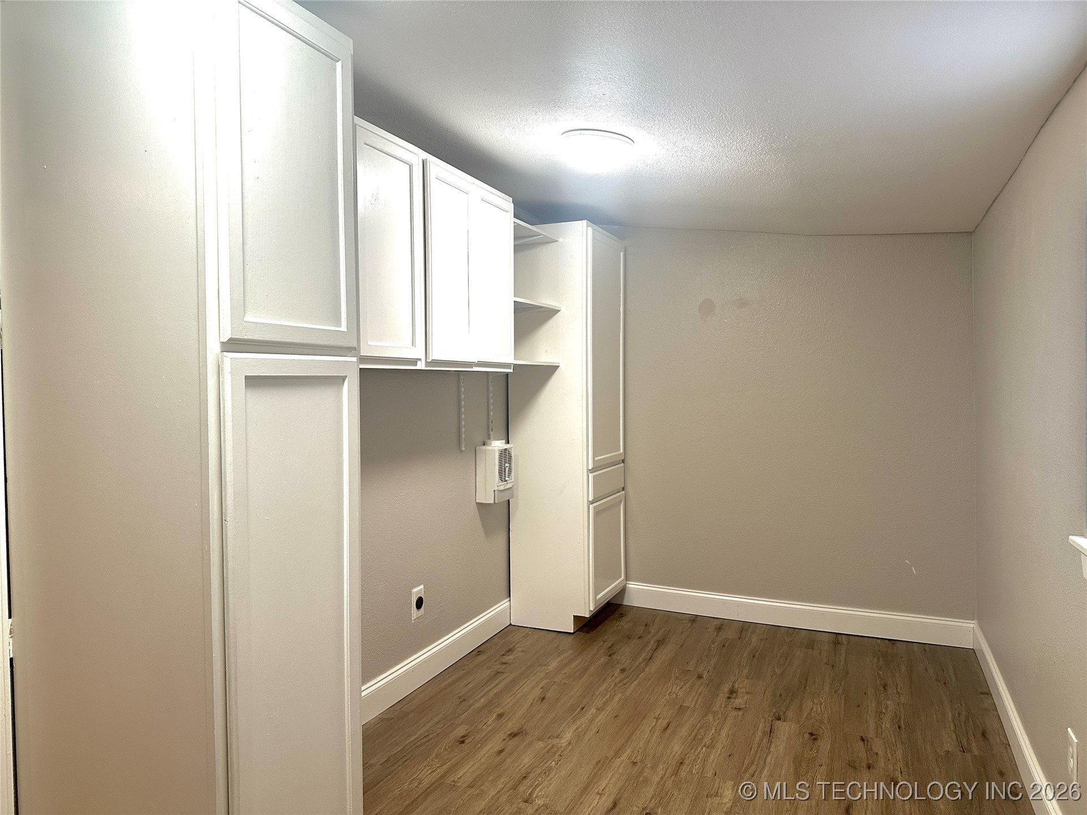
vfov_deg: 56.8
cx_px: 544
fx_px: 754
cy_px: 408
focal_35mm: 24
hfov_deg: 71.6
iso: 160
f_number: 1.78
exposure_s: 1/120
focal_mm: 6.86
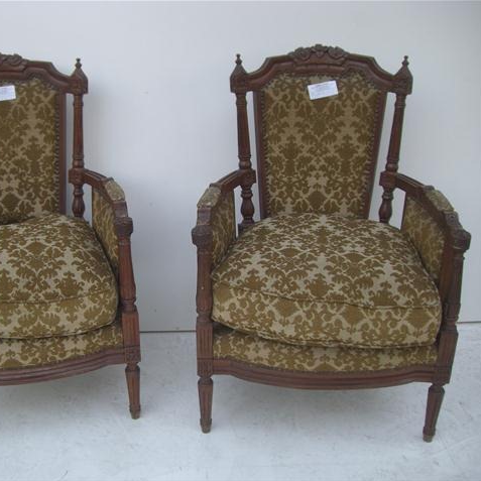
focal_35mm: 45
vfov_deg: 37.6
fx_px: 707
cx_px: 164
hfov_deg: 37.2
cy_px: 241
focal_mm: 6.2
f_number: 2.7
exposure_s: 1/125
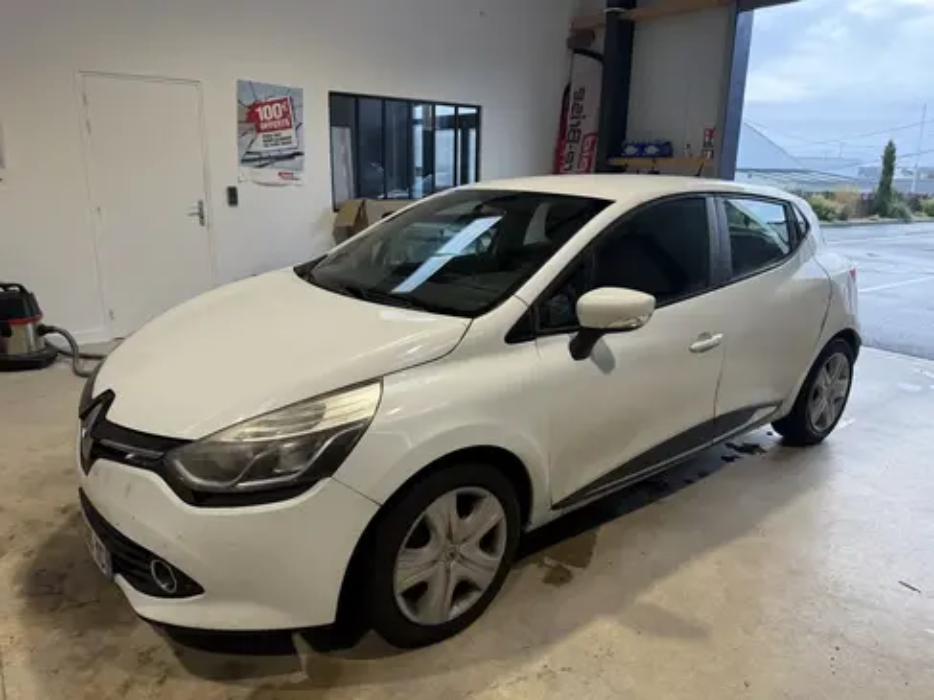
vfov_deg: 56.8
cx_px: 467
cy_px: 350
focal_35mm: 24
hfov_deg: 71.6
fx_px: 647
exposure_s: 1/169
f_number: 1.78
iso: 80
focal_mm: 6.76
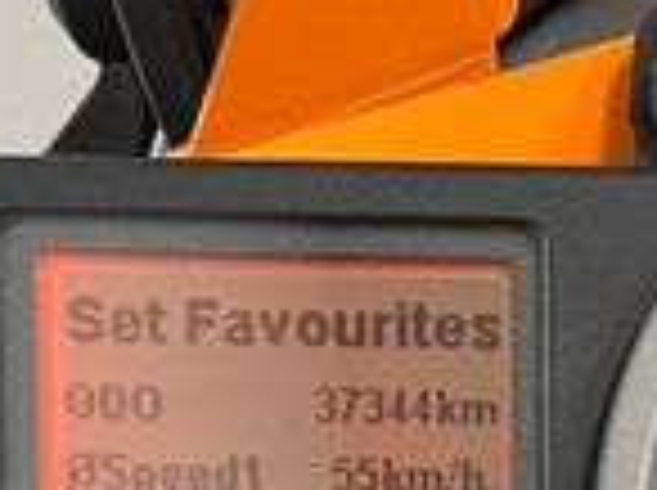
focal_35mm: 114
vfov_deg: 11.8
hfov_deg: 16.2
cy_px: 922
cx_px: 886
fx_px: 2160
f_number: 1.6
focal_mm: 5.1
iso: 200
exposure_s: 1/53
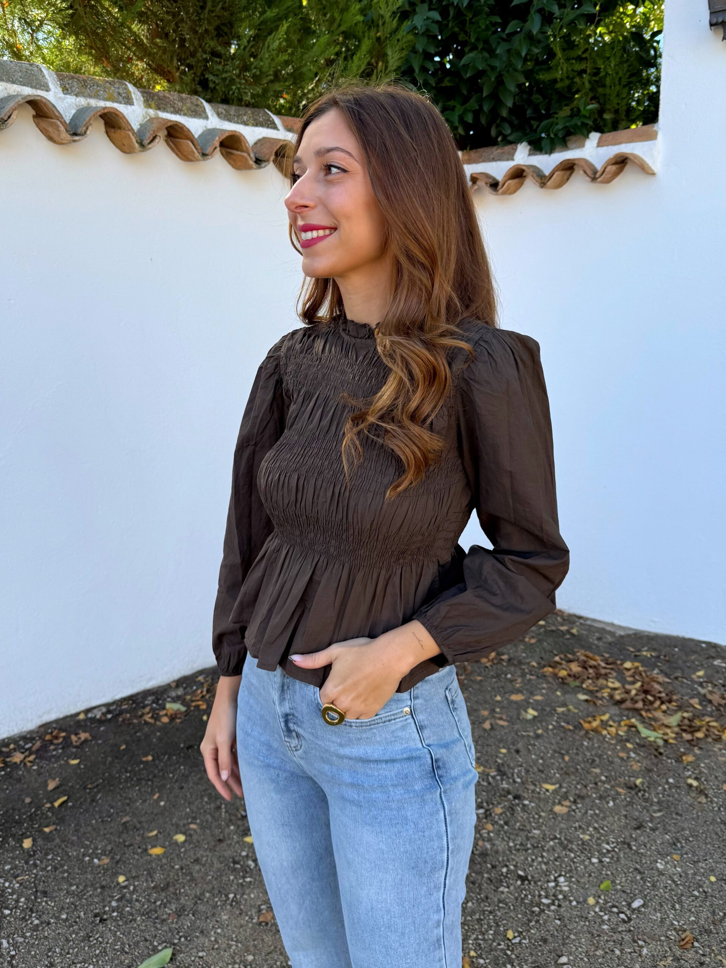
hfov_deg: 56.8
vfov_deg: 71.6
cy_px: 484
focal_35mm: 24
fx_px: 671
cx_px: 363
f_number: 1.78
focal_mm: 6.76
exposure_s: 1/598
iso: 80
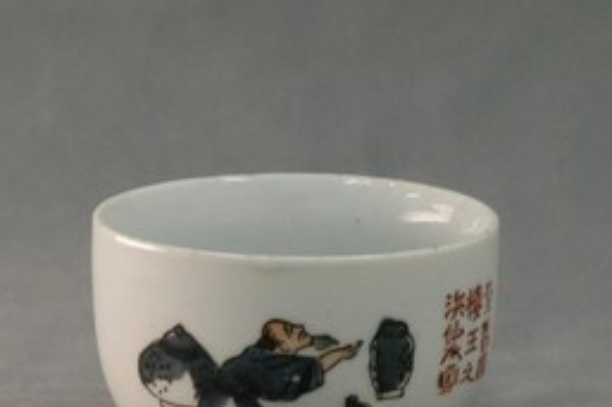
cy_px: 351
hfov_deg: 7.9
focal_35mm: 261
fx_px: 4434
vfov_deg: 5.3
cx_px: 283
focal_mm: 70
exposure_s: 1/20
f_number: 8
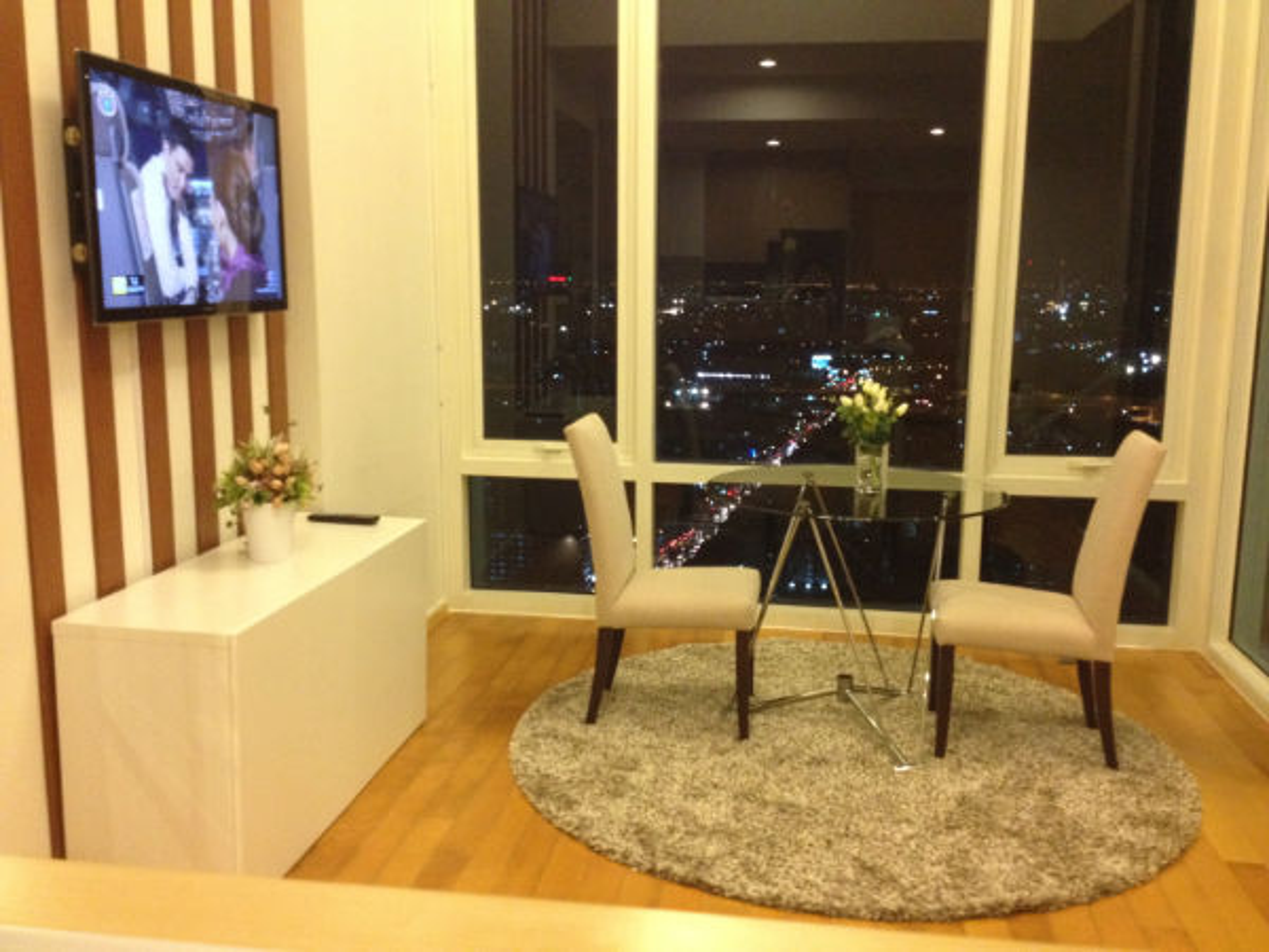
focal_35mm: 35
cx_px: 634
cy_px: 476
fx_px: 1283
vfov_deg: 40.7
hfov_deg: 52.6
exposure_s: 1/20
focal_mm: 4.28
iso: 400
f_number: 2.4
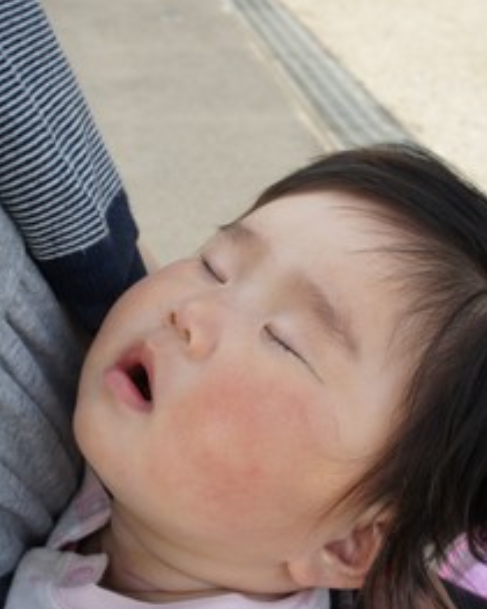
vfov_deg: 45.1
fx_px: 734
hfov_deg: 36.6
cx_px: 197
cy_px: 303
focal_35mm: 41
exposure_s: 1/125
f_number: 7.1
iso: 200
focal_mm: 19
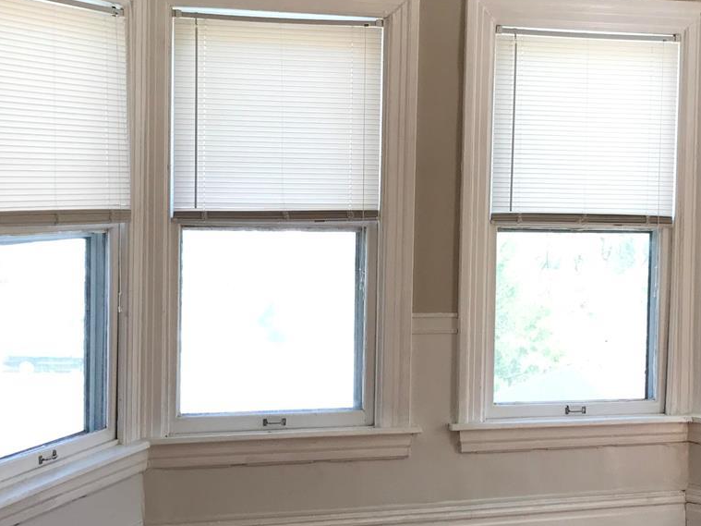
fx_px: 1195
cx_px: 382
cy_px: 261
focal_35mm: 59
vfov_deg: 24.8
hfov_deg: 32.7
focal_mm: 3.99
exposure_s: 1/60
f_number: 1.8
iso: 25
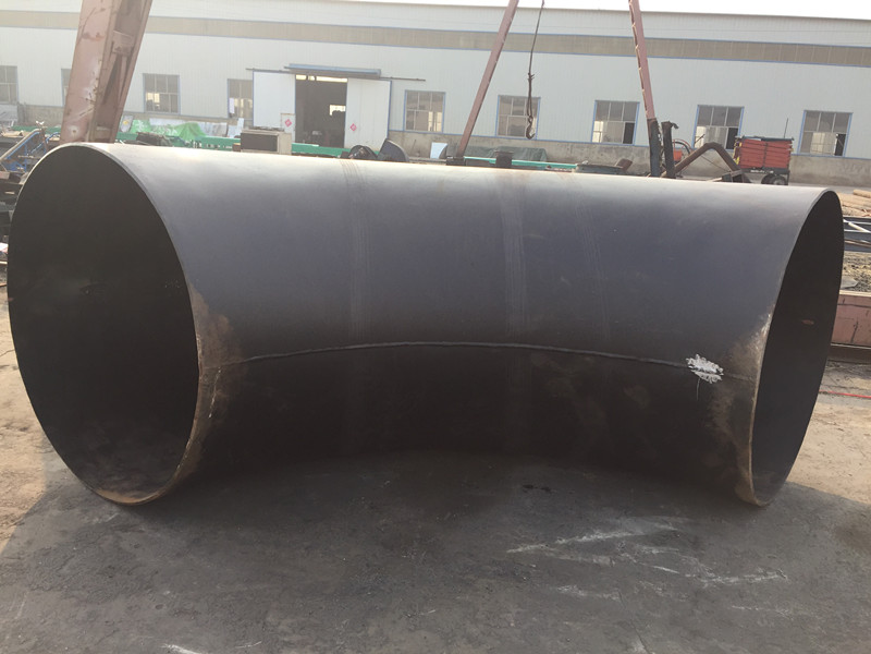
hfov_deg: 61.7
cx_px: 436
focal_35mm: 29
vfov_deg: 48.2
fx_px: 730
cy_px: 327
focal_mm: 4.15
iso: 32
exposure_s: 1/460
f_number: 2.2
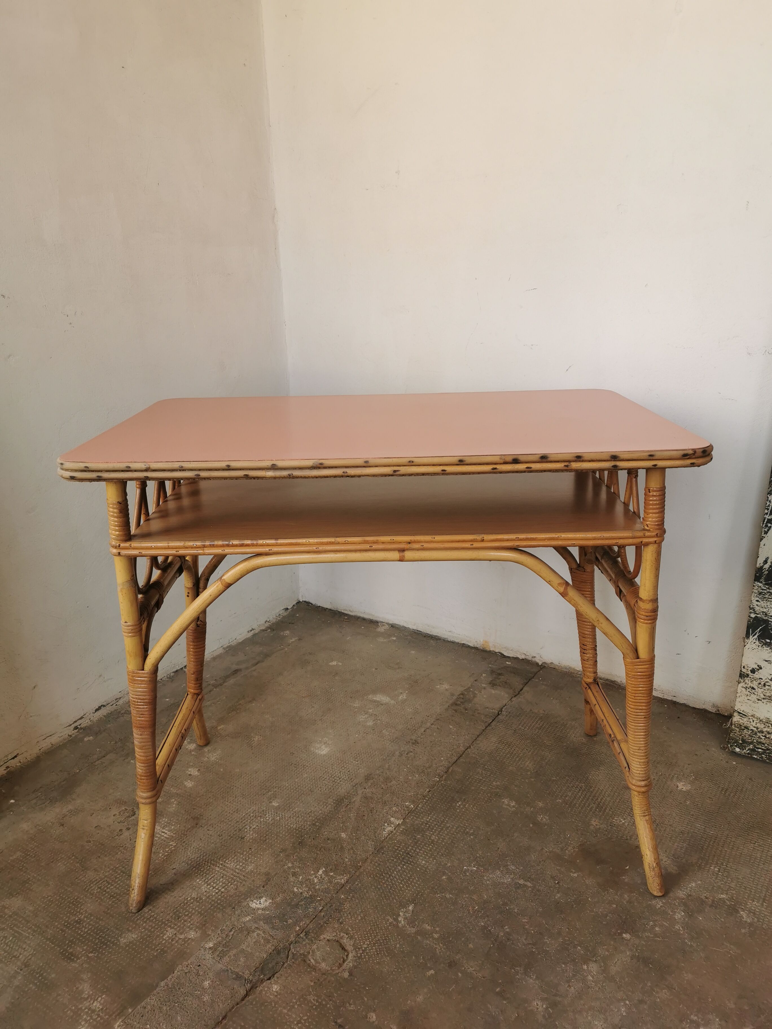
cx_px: 386
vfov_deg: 65.3
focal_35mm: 27
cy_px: 514
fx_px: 803
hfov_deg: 51.4
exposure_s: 1/106
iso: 50
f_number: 1.6
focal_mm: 5.56
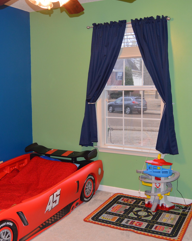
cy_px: 118
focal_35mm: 39
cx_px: 87
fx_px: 277
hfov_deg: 38.2
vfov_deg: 46.8
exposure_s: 1/80
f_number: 4
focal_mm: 18
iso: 400
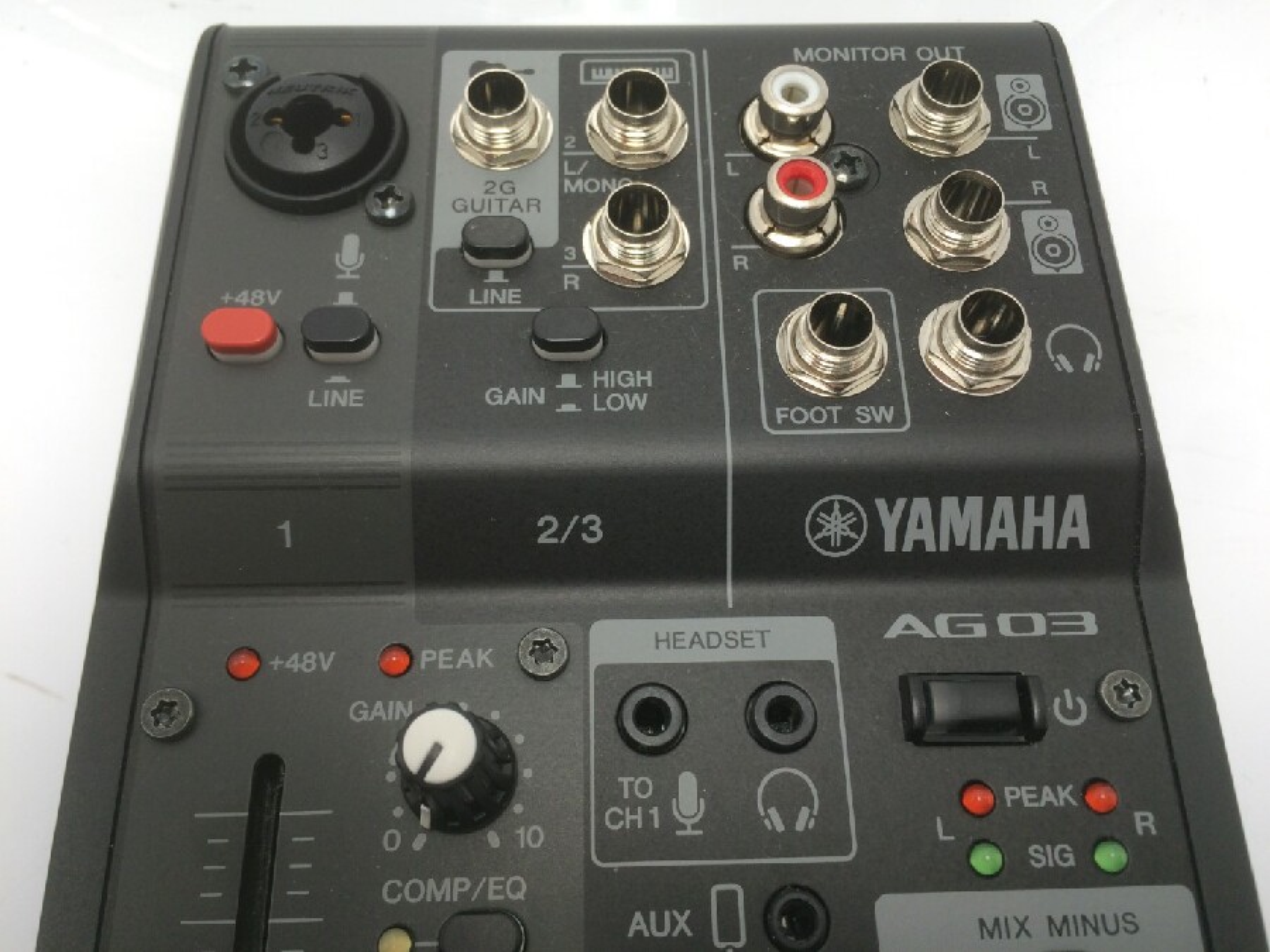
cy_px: 476
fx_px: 1064
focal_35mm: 29
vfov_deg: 48.2
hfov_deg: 61.7
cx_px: 635
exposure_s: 1/60
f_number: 2.2
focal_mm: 4.15
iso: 50
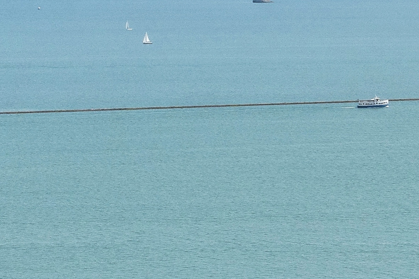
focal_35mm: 213
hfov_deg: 8.6
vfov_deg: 6.4
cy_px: 298
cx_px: 1104
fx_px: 2479
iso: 320
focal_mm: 27
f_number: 7.1
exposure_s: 1/1600
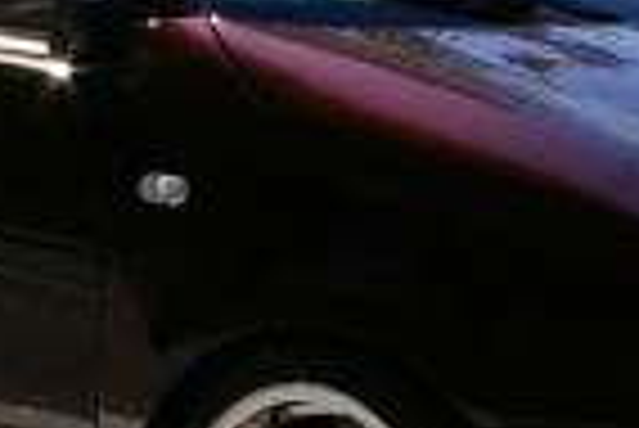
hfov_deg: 13.5
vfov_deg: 9.0
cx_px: 328
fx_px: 2701
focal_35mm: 152
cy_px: 115
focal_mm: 18
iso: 200
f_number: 8
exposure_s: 1/180
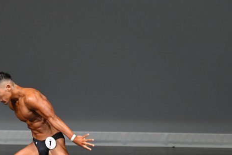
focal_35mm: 523
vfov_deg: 2.6
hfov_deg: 3.9
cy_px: 116
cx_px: 83
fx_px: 3369
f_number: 5.6
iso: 4000
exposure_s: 1/400
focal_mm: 210
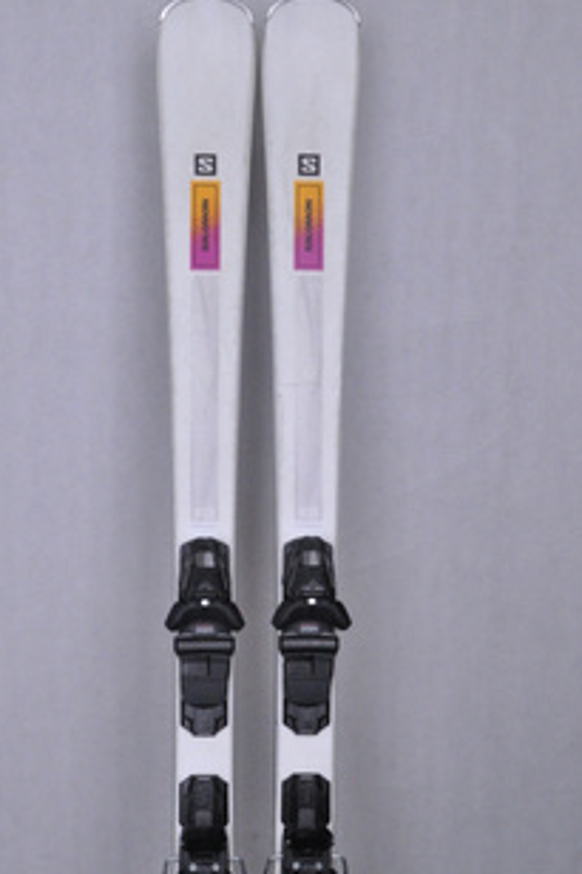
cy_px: 627
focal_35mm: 55
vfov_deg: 35.8
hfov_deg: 24.7
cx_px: 248
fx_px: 1329
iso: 3200
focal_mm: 25
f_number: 9.5
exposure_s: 1/125
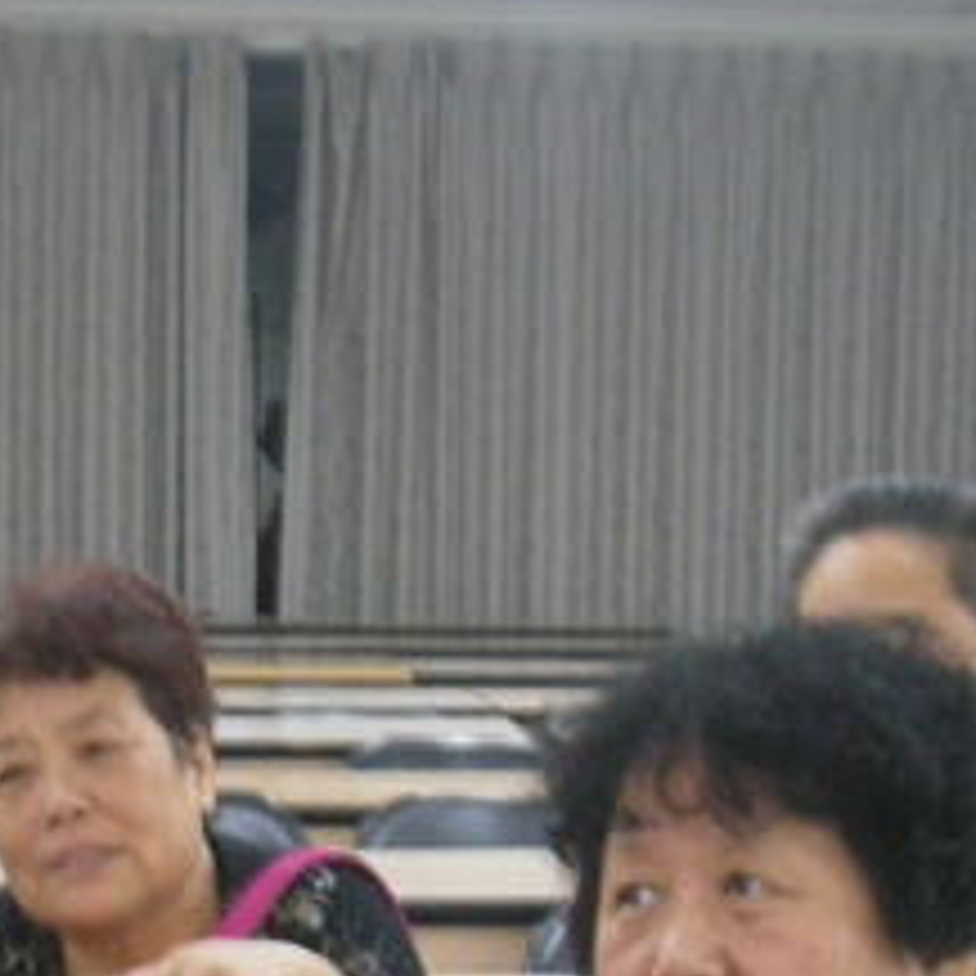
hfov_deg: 17.2
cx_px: 175
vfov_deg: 17.2
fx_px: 3190
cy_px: 861
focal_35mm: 100
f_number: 2.8
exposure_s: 1/8.1
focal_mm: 5.8
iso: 381
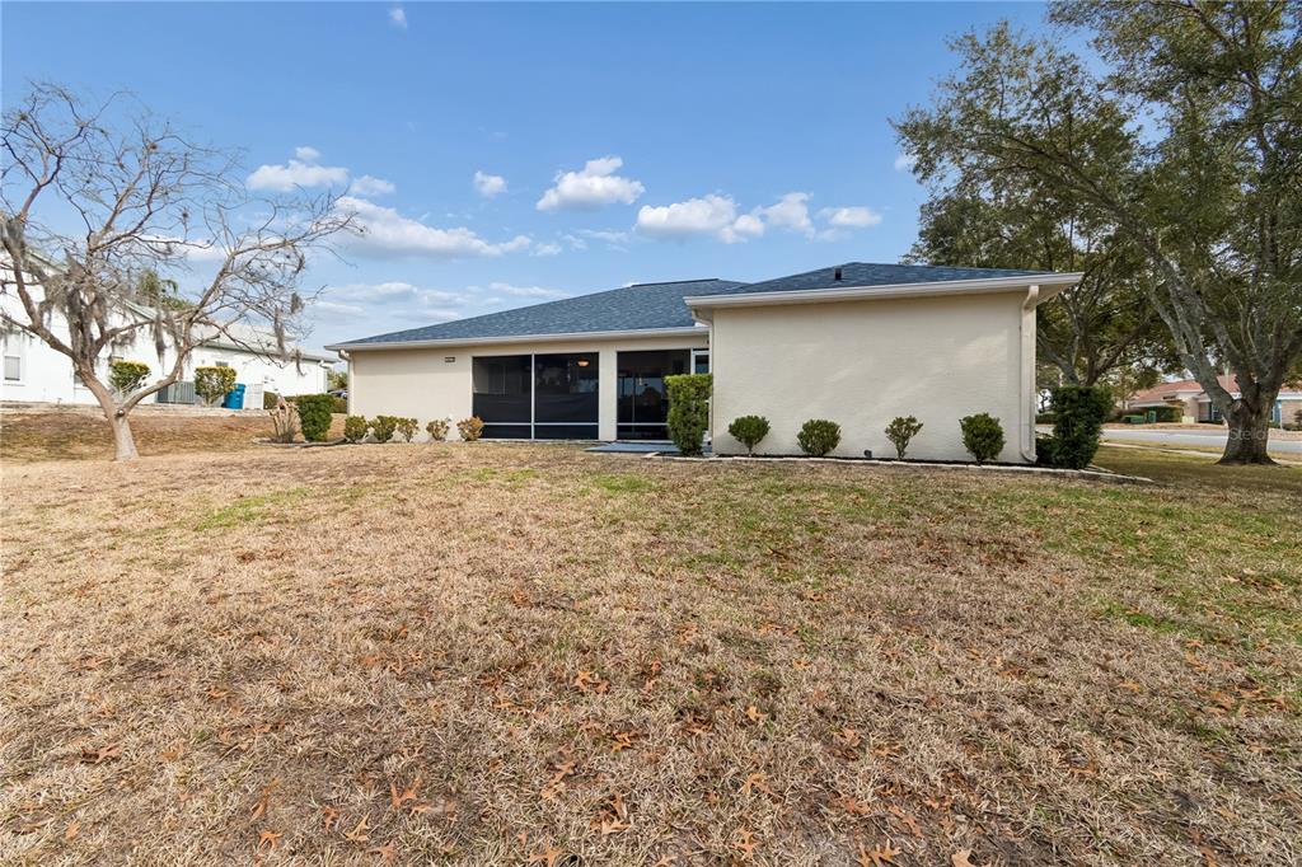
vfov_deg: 77.3
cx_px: 651
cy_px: 434
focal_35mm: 15
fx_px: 542
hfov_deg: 100.4
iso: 100
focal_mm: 10
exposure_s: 1/80
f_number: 7.1
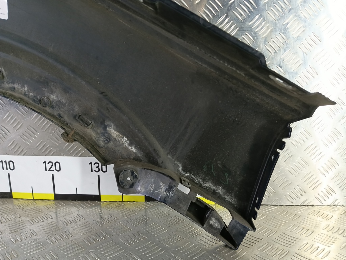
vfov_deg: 58.9
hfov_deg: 73.9
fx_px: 230
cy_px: 130
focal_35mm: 23
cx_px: 173
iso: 232
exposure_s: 1/50
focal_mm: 4.11
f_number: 1.6
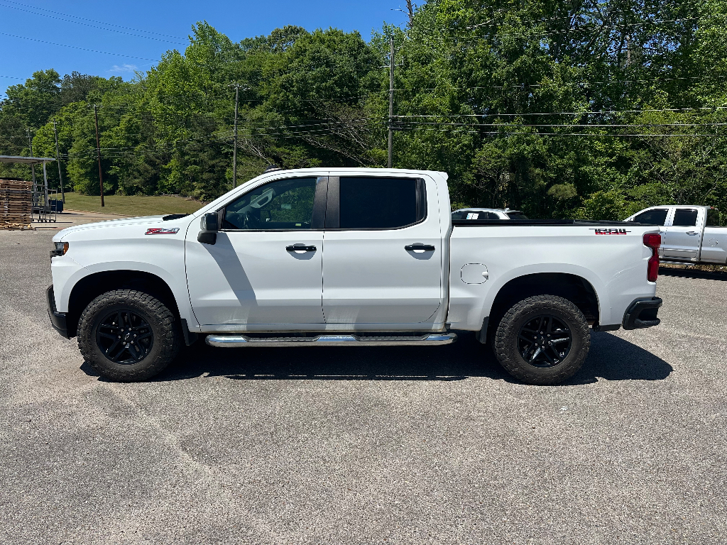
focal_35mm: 24
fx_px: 504
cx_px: 364
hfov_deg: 71.6
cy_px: 272
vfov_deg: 56.8
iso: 80
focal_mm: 6.86
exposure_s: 1/8197
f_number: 1.78
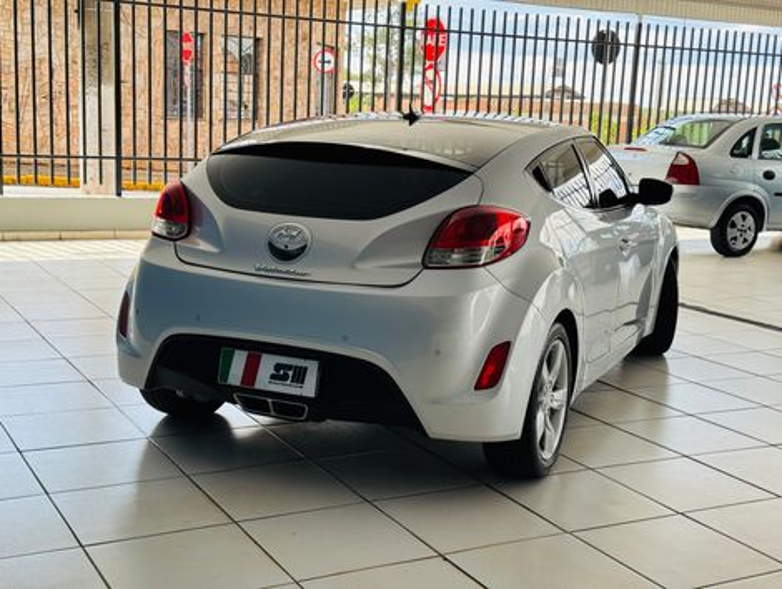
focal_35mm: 48
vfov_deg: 30.3
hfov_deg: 39.6
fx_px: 1086
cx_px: 391
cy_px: 294
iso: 64
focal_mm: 6.76
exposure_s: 1/451
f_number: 1.78
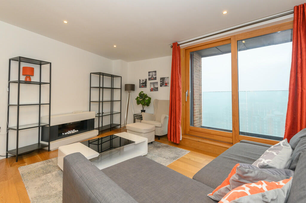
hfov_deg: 96.8
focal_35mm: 16
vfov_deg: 73.7
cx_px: 153
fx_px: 136
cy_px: 102
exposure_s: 1/30
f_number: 8
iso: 500
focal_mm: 16
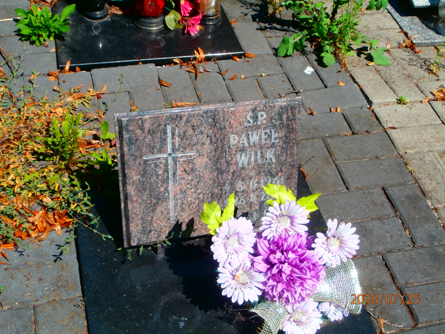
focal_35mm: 47
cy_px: 167
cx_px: 222
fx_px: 604
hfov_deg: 40.4
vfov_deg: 30.9
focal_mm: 8.29
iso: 100
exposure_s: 1/640
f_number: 4.2
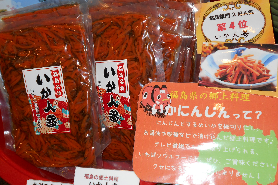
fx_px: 309
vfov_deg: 33.4
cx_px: 139
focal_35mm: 40
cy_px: 99
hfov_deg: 48.5
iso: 80
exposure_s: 1/30
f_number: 3.9
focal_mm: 6.7
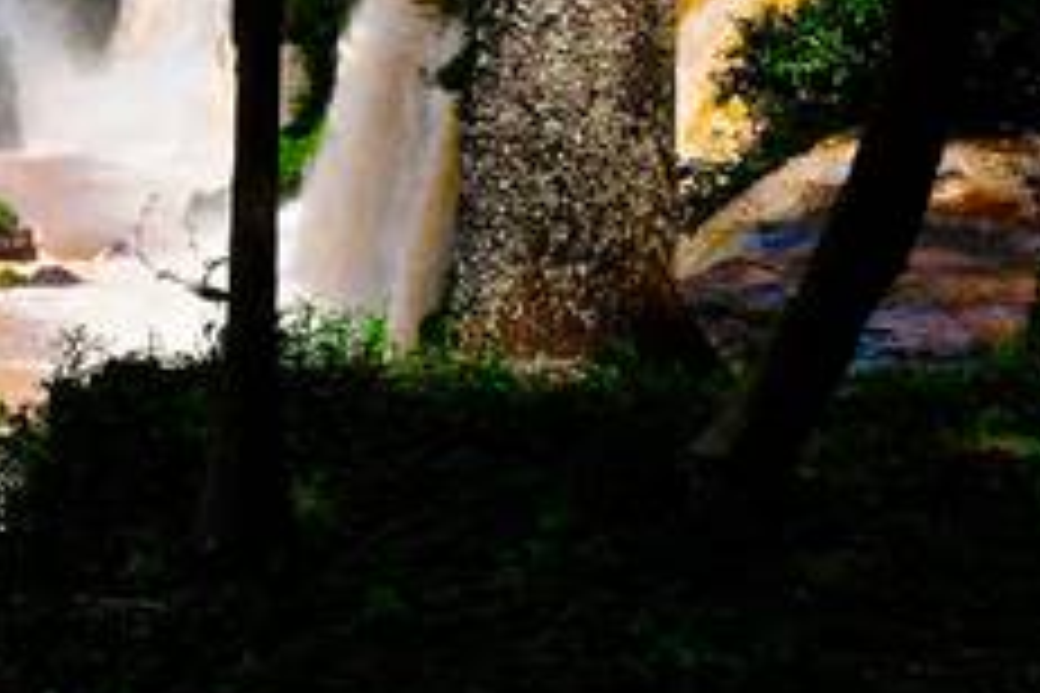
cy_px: 104
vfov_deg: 17.0
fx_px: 2298
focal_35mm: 80
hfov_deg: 21.2
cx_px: -549
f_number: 9
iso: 200
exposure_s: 1/400
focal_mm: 17
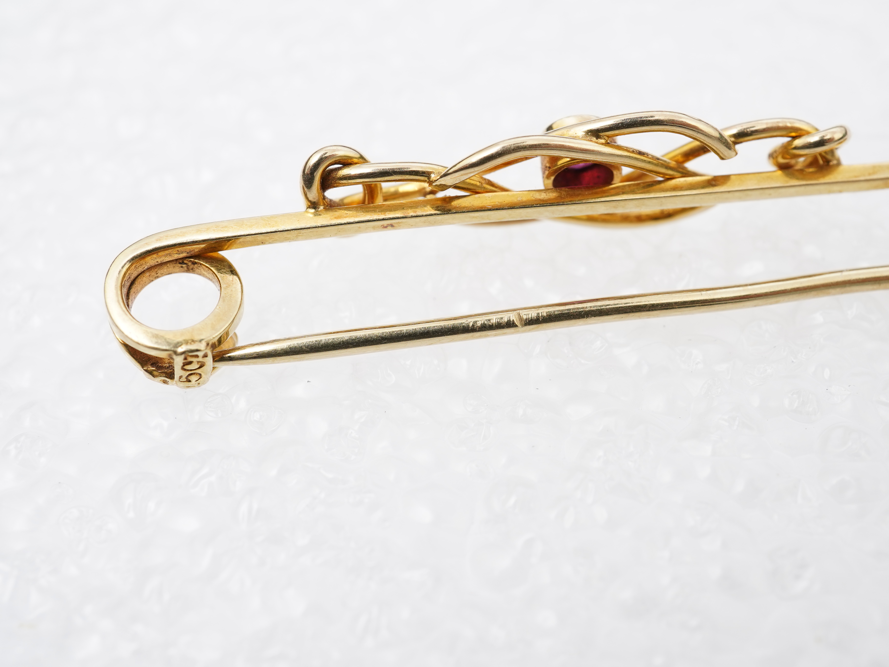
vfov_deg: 29.7
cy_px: 333
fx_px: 1259
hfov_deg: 38.9
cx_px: 492
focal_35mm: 49
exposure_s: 1/125
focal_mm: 30
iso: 500
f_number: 16
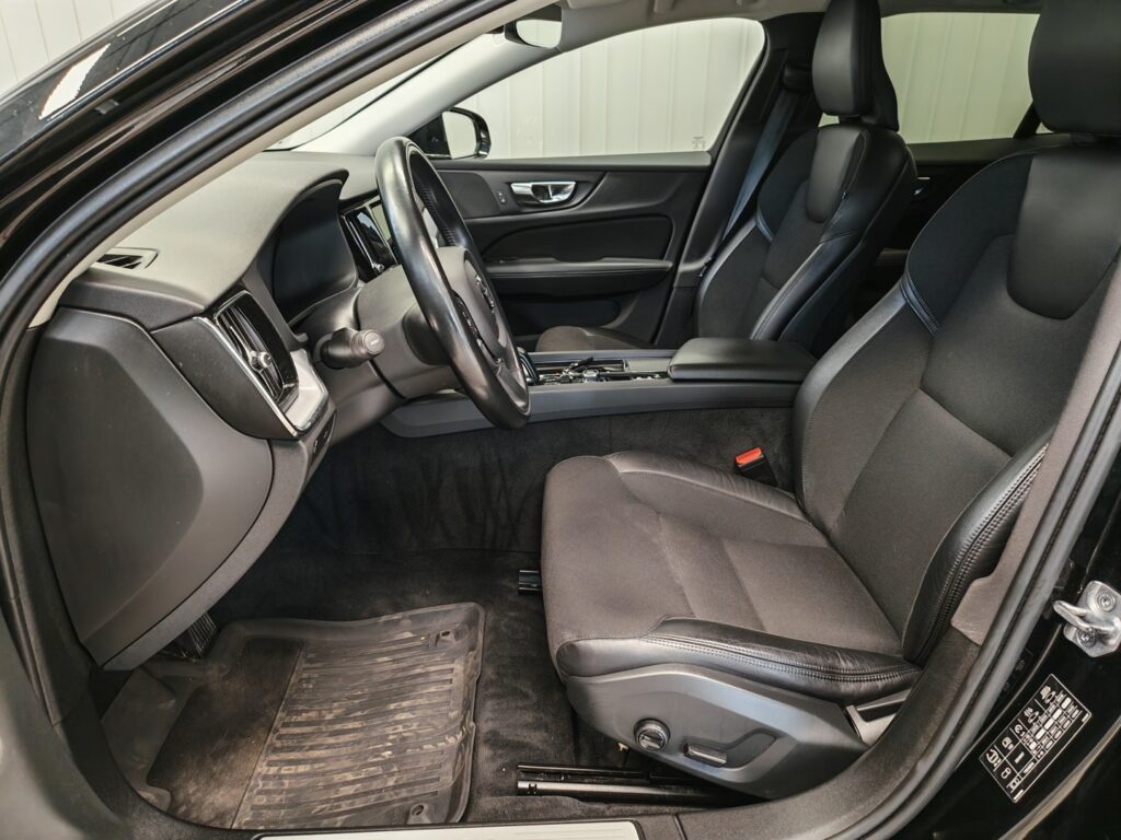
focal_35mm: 23
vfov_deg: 58.9
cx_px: 560
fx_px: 745
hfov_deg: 73.9
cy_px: 420
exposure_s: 1/50
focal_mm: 5.4
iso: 200
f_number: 1.6
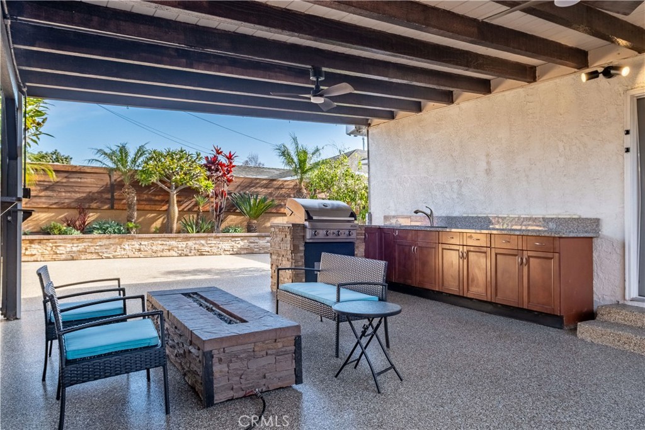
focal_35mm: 23
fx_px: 412
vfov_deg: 55.1
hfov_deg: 76.1
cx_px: 322
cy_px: 215
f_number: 8
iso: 400
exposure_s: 1/950
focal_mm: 15.1
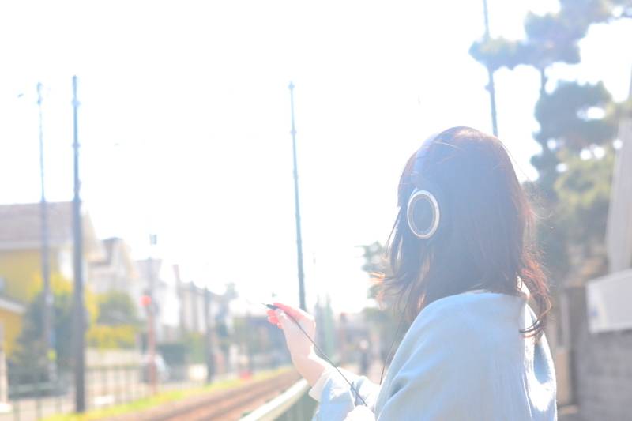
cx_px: 316
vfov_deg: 18.2
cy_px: 210
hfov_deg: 27.0
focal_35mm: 75
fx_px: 1316
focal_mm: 50
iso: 3200
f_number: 3.5
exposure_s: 1/2000
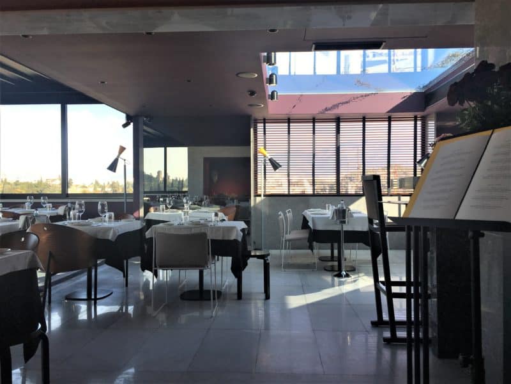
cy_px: 192
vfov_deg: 48.2
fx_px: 428
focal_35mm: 29
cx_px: 256
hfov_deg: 61.7
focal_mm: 4.15
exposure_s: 1/314
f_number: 2.2
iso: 25
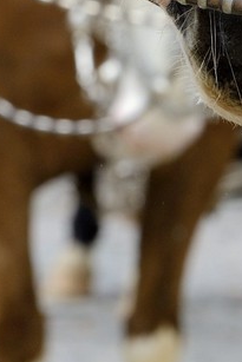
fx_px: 7866
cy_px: -290
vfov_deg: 2.6
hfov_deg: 1.8
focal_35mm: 781
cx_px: 406
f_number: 10
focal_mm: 150
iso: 400
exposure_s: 1/200
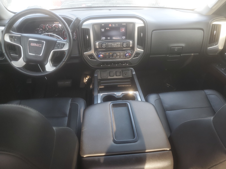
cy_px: 84
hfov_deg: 67.3
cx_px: 113
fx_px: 170
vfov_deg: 53.1
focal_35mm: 26
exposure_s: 1/100
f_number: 1.5
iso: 72
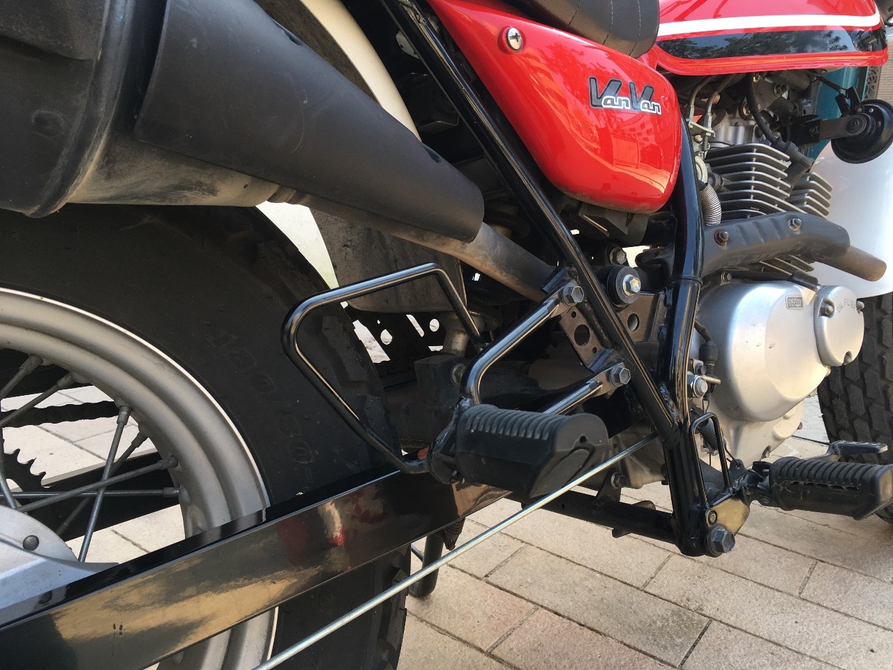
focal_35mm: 29
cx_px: 446
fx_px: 748
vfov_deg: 48.2
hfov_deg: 61.7
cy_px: 335
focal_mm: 4.15
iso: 25
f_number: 2.2
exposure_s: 1/105
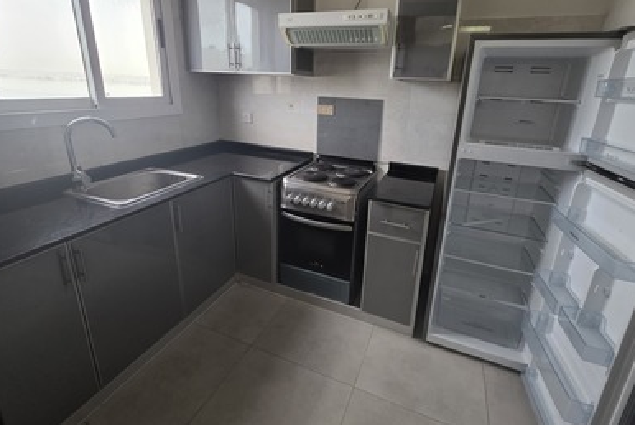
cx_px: 331
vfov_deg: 73.1
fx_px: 282
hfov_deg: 96.6
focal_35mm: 16
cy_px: 172
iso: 160
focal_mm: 2.2
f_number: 1.9
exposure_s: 1/50
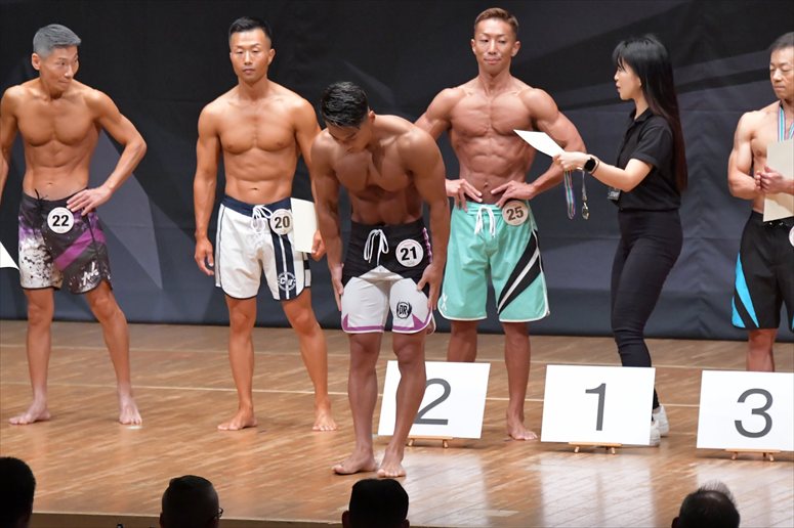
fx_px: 6283
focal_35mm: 285
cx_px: 397
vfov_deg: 4.8
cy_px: 264
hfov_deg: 7.2
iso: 8000
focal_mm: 190
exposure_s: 1/400
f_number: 5.6
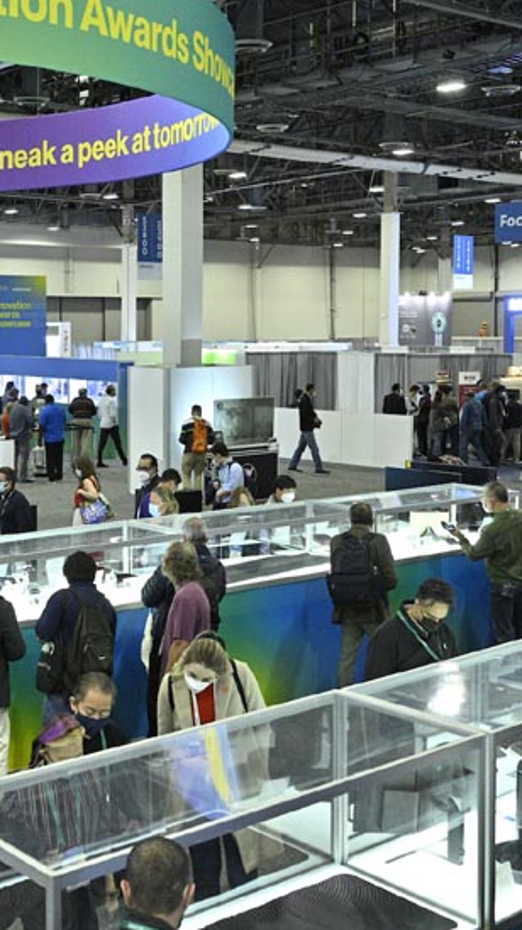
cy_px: 406
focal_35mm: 51
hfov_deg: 23.1
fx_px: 1256
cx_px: 99
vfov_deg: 40.5
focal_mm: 24
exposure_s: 1/200
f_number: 4
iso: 3200
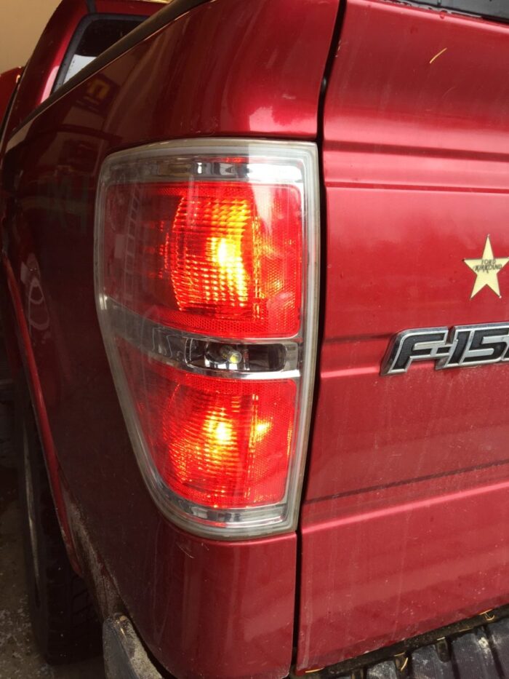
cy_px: 340
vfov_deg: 61.7
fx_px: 568
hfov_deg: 48.2
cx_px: 254
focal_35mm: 29
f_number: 2.2
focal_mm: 4.15
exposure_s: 1/60
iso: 32
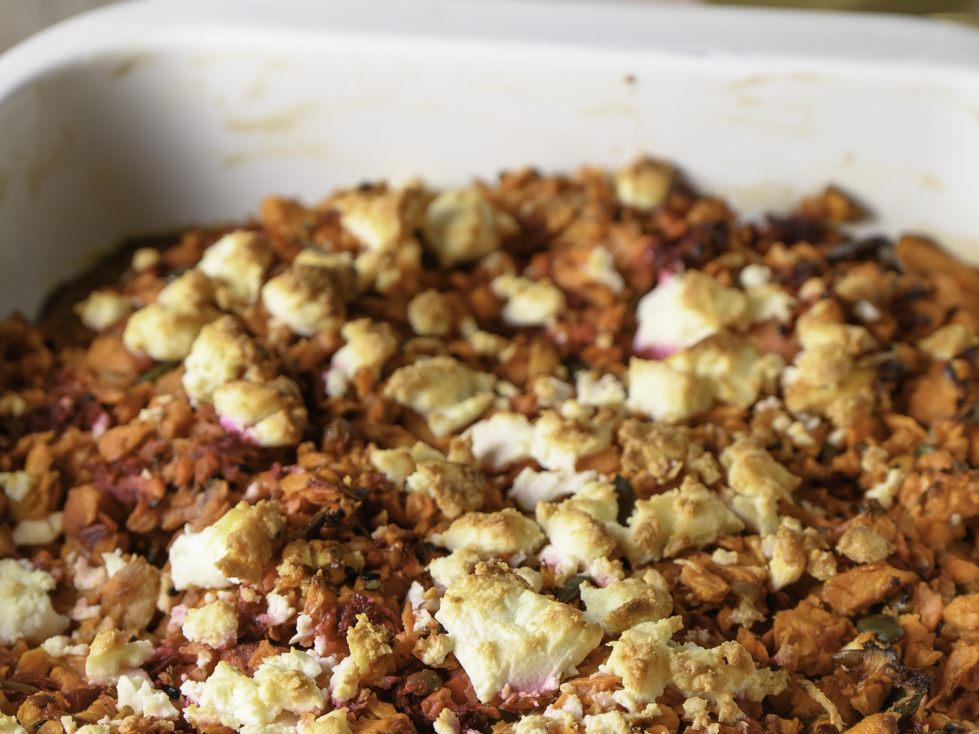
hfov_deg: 9.3
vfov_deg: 7.0
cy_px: 448
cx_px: 491
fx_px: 5996
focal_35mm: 212
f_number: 6.3
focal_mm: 130
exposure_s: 1/125
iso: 100
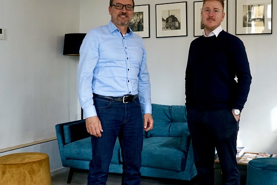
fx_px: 354
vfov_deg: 29.2
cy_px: 81
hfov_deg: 41.8
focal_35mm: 46
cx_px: 198
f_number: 4
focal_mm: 28
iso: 500
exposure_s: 1/160
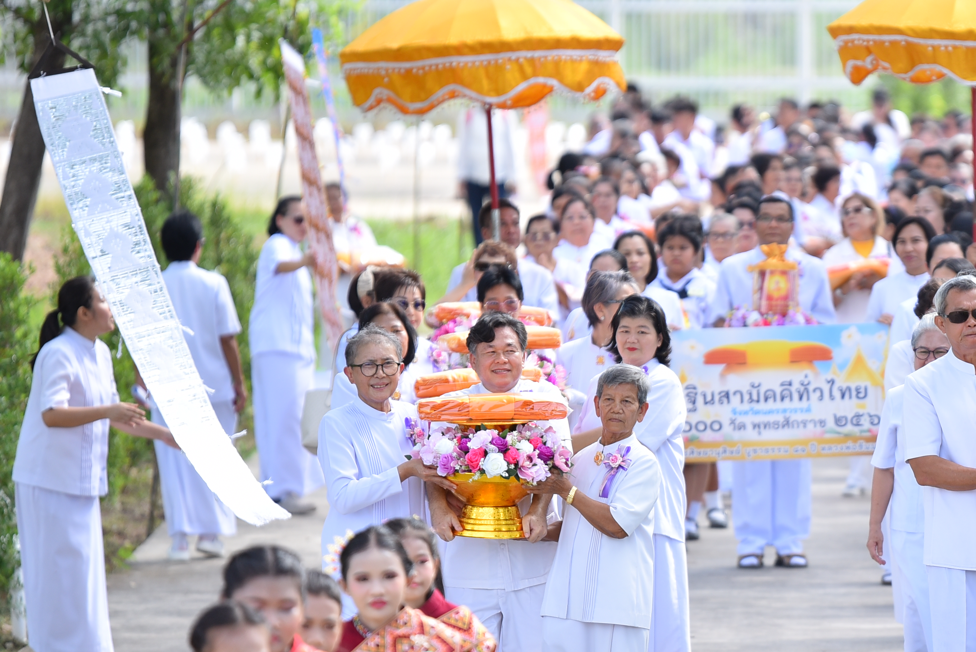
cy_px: 367
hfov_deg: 5.3
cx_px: 854
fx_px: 10469
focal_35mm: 386
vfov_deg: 3.6
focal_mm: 200
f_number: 2.8
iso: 320
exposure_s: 1/1000
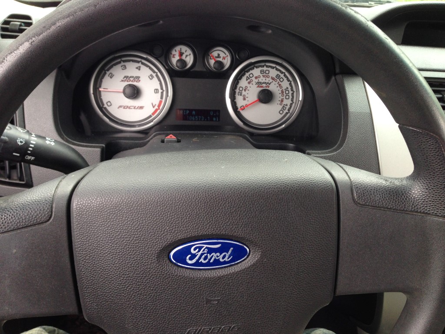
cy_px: 167
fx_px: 424
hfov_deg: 55.4
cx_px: 222
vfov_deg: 42.9
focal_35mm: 33
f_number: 2.4
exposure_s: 1/120
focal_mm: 4.12
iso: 80
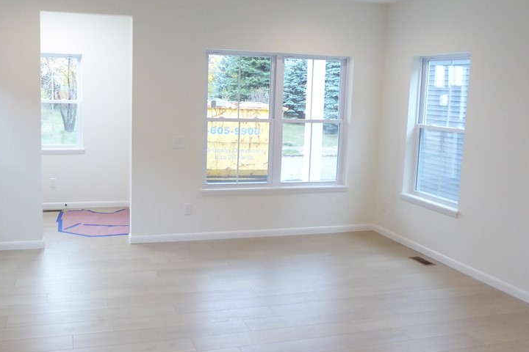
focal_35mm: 37
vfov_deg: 35.9
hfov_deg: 51.6
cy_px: 162
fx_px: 544
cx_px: 214
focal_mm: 4.3
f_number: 3.3
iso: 400
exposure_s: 1/50
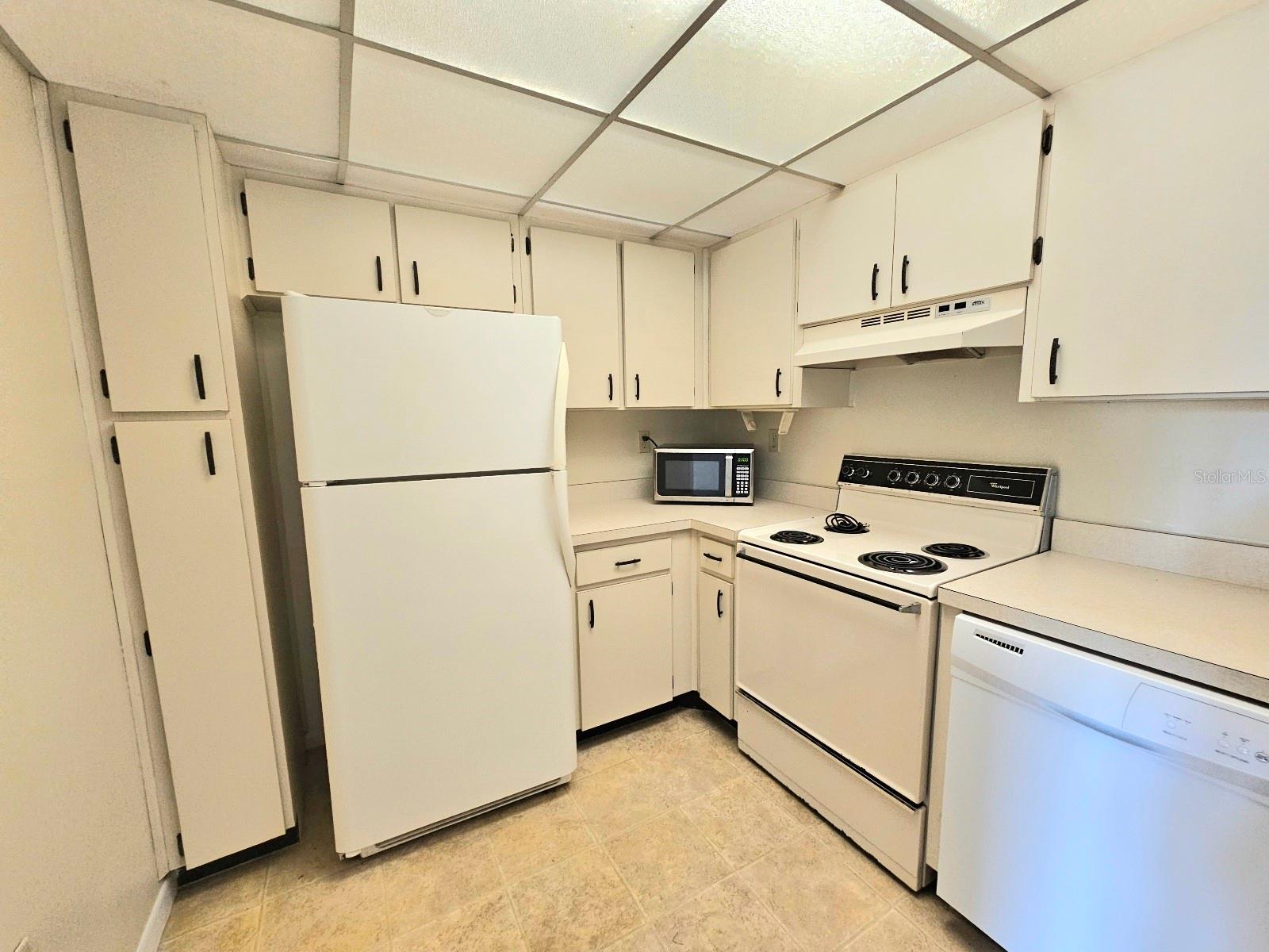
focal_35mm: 13
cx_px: 634
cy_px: 476
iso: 250
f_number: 2.2
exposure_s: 1/60.2
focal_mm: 2.2
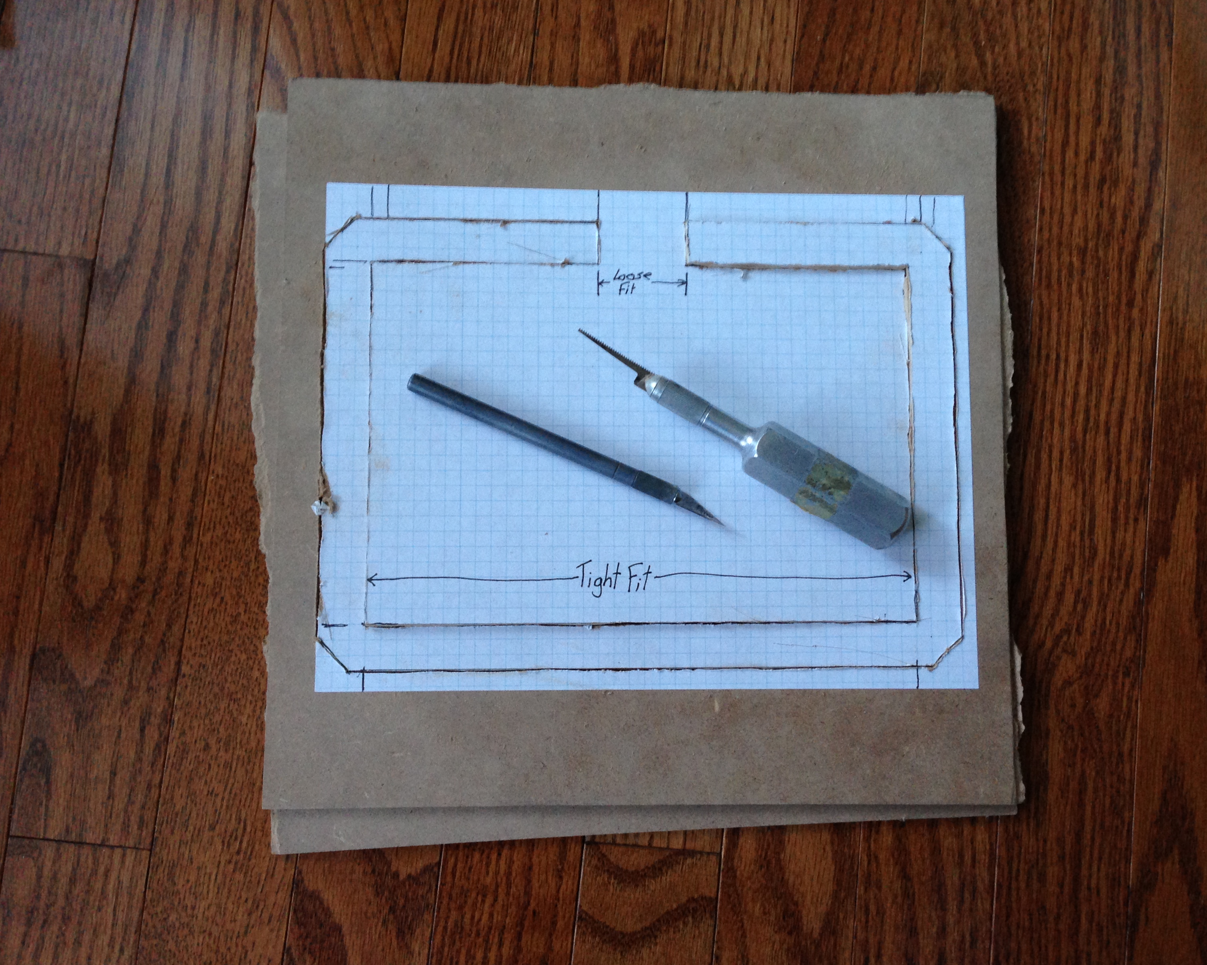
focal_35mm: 35
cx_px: 653
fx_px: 1250
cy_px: 488
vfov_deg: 42.2
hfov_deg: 51.5
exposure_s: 1/20
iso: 160
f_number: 2.4
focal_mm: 4.13
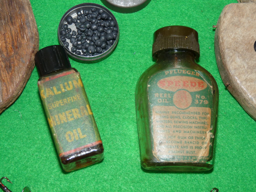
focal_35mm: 81
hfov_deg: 24.1
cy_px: 96
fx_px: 599
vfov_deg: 18.2
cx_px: 128
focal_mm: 14.4
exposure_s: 1/40
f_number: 3.4
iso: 100
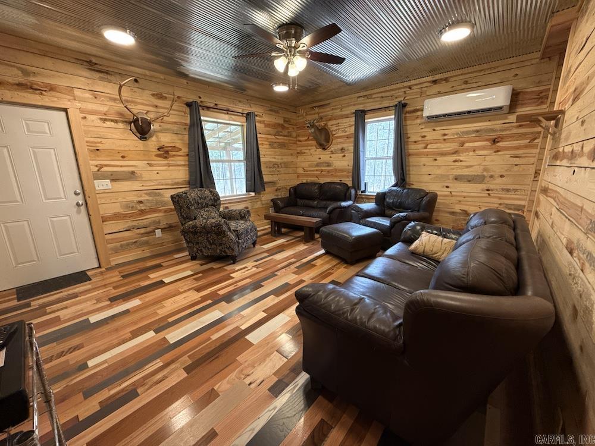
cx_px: 298
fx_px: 241
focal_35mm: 14
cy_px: 223
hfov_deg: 102.1
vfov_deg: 85.7
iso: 500
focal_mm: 2.22
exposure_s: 1/120
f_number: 2.2
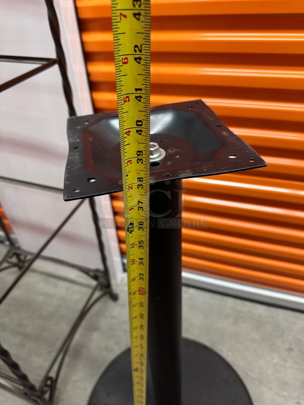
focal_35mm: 24
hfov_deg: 56.8
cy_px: 202
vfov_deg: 71.6
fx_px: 281
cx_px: 152
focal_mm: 6.86
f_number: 1.78
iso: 400
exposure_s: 1/60
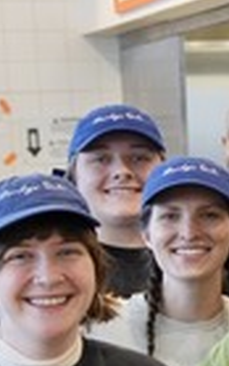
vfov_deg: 15.6
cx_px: 590
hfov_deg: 8.9
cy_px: 367
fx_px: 1307
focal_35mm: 131
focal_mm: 32
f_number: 2.8
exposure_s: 1/50
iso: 320
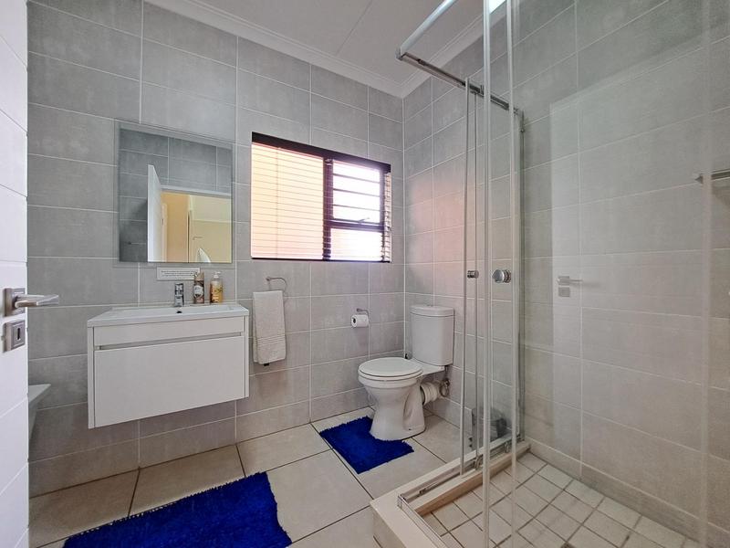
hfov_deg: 106.2
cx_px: 365
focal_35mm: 13
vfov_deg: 89.9
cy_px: 274
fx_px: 274
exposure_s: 1/50
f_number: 2.2
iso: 125
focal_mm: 1.74
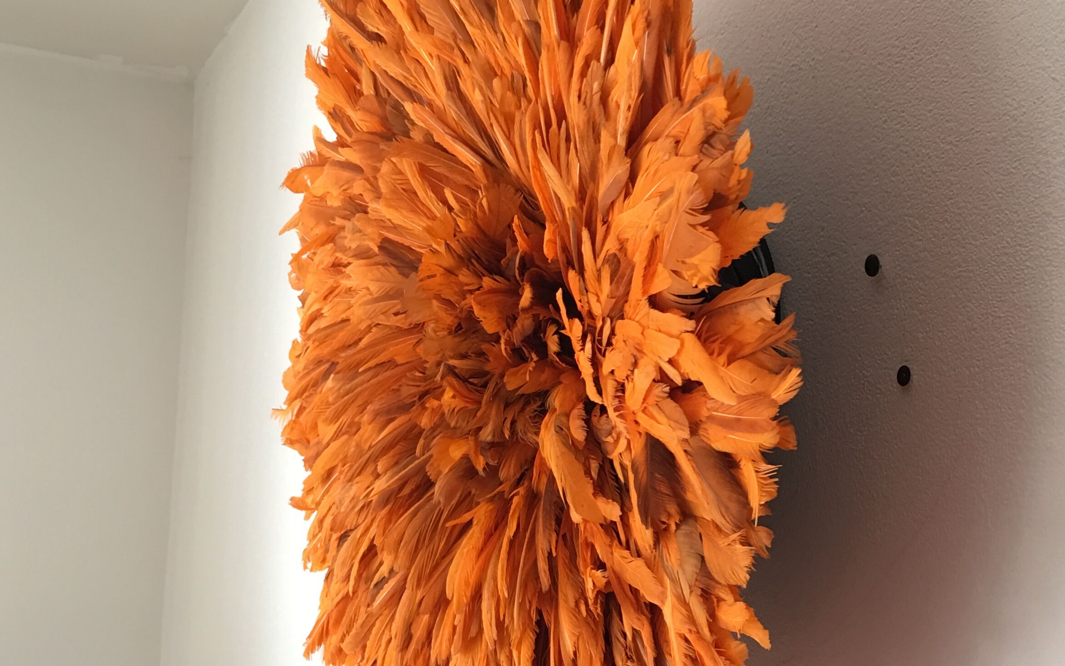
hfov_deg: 38.1
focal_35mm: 53
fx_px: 1538
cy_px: 386
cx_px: 633
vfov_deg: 24.4
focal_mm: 4.15
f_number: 2.2
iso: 40
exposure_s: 1/17
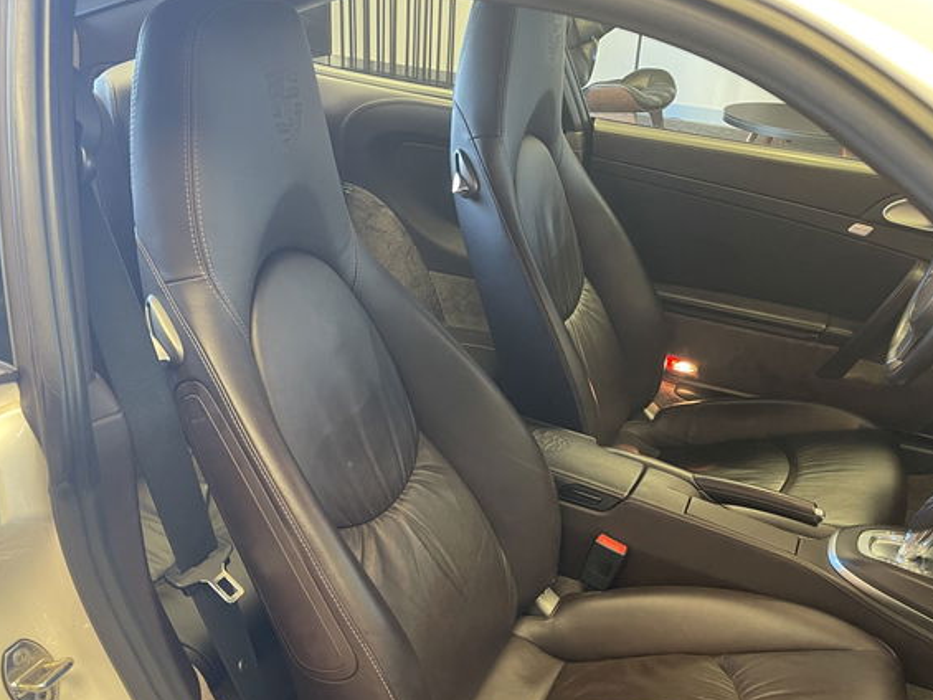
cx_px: 522
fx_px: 917
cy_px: 404
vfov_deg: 41.7
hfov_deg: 53.8
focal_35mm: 34
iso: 320
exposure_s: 1/50
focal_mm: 5.1
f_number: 1.6
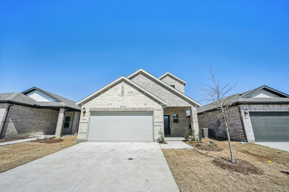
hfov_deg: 104.3
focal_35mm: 14
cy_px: 96
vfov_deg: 81.1
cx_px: 144
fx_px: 112
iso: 100
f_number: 9
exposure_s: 1/500
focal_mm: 14
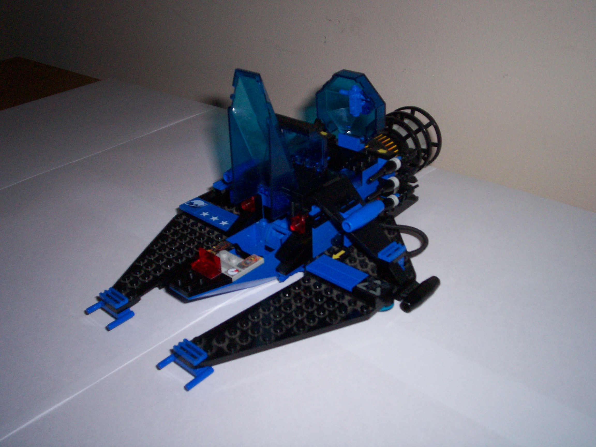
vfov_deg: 39.7
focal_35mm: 36
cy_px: 224
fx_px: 620
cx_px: 298
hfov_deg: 51.4
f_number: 4.5
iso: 140
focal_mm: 5.9
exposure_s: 1/64
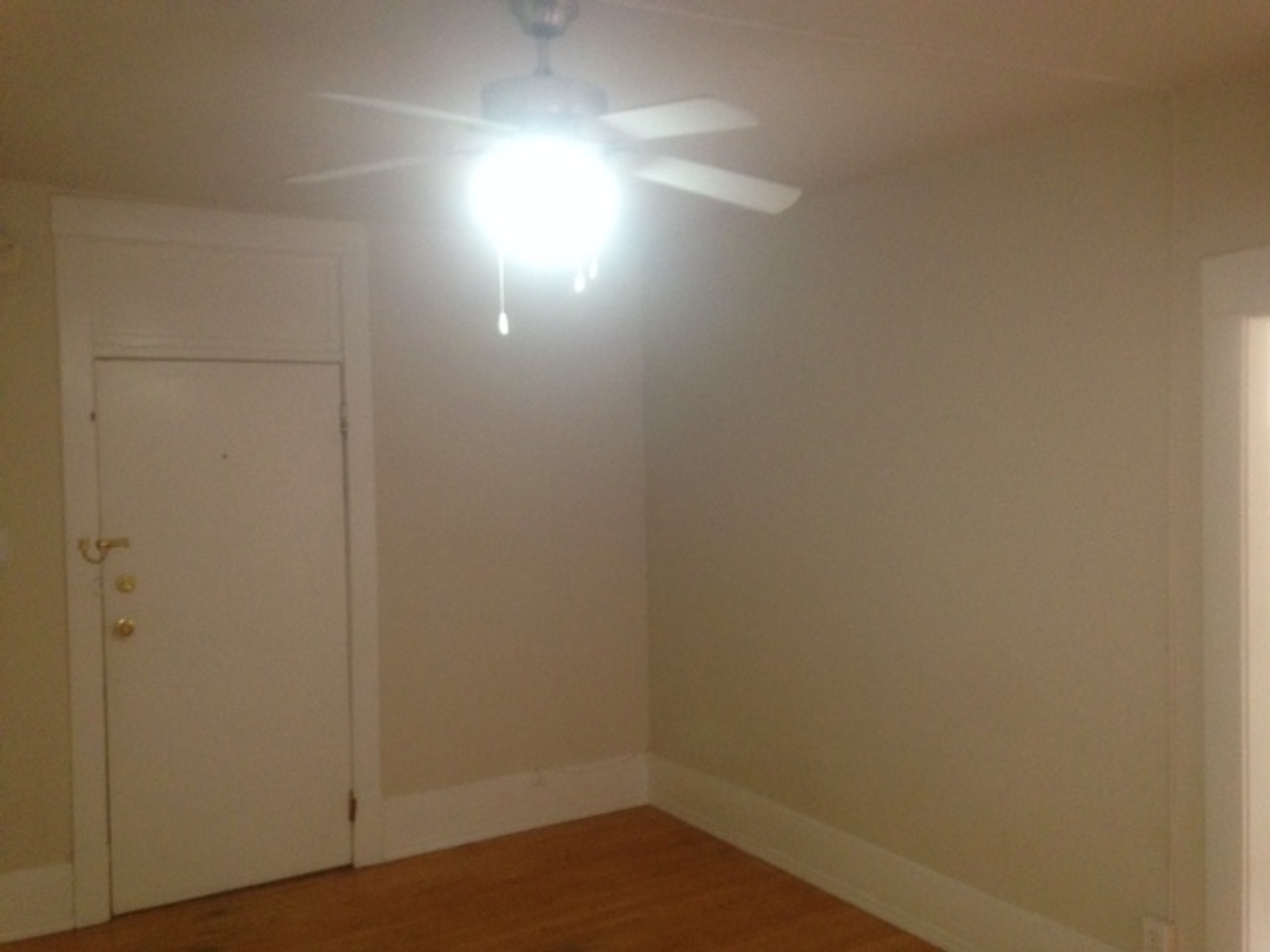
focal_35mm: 33
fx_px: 1211
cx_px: 635
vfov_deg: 42.9
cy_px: 476
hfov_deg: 55.4
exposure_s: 1/20
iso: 200
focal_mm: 4.12
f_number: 2.4
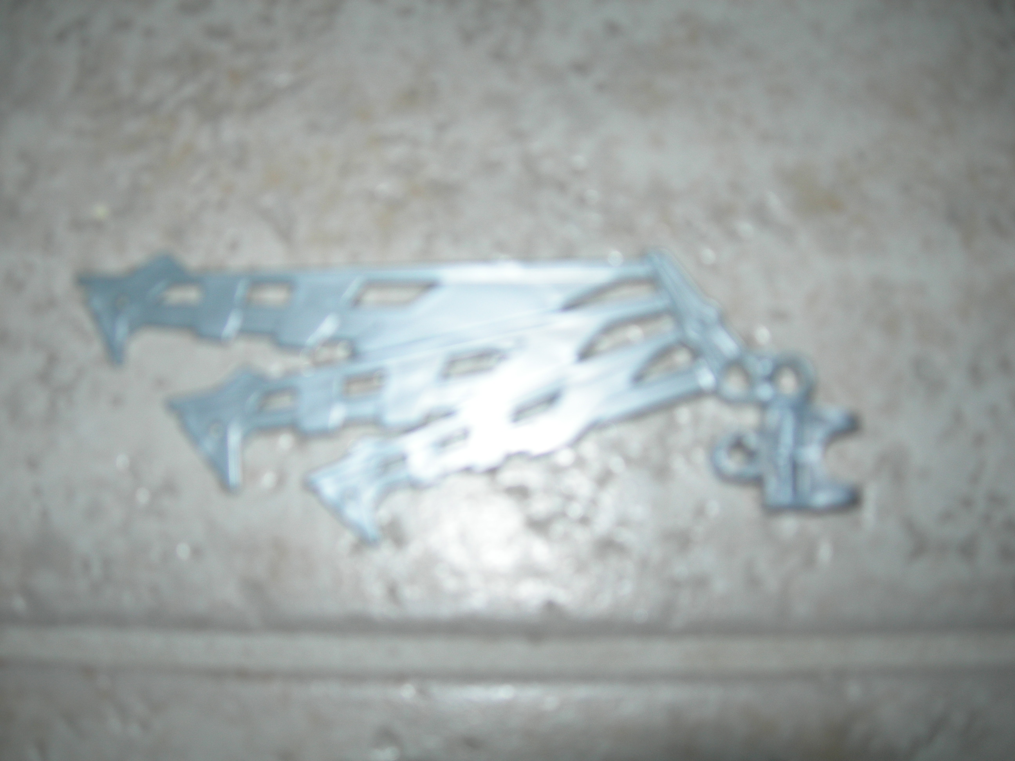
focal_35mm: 38
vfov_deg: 37.7
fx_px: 1114
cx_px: 508
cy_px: 380
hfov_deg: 49.0
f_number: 2.8
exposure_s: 1/60.1
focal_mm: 7.8
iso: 50
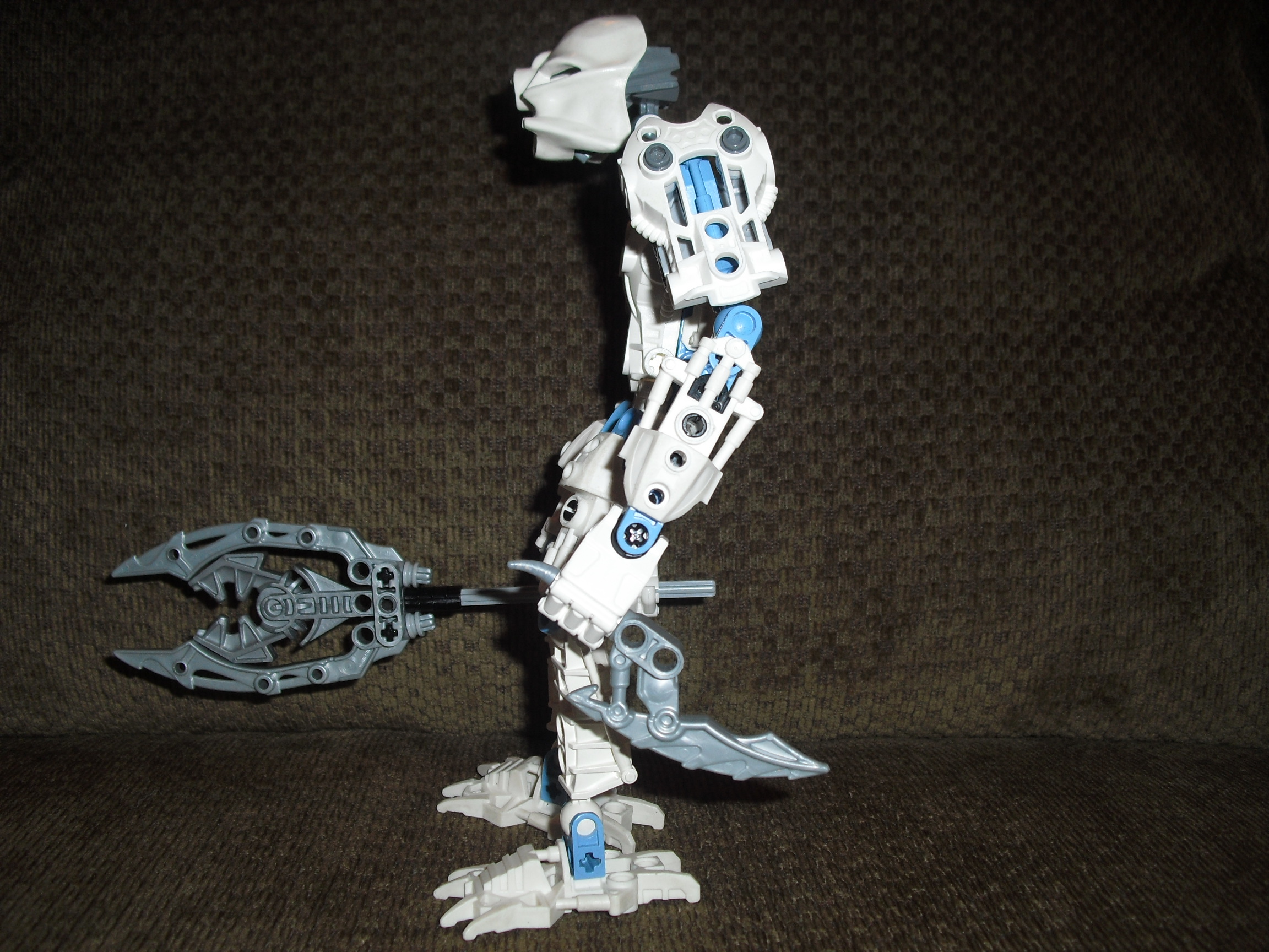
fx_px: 1320
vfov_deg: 39.7
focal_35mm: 36
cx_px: 634
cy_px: 476
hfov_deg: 51.4
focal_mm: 6.3
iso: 100
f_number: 3.1
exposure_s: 1/60
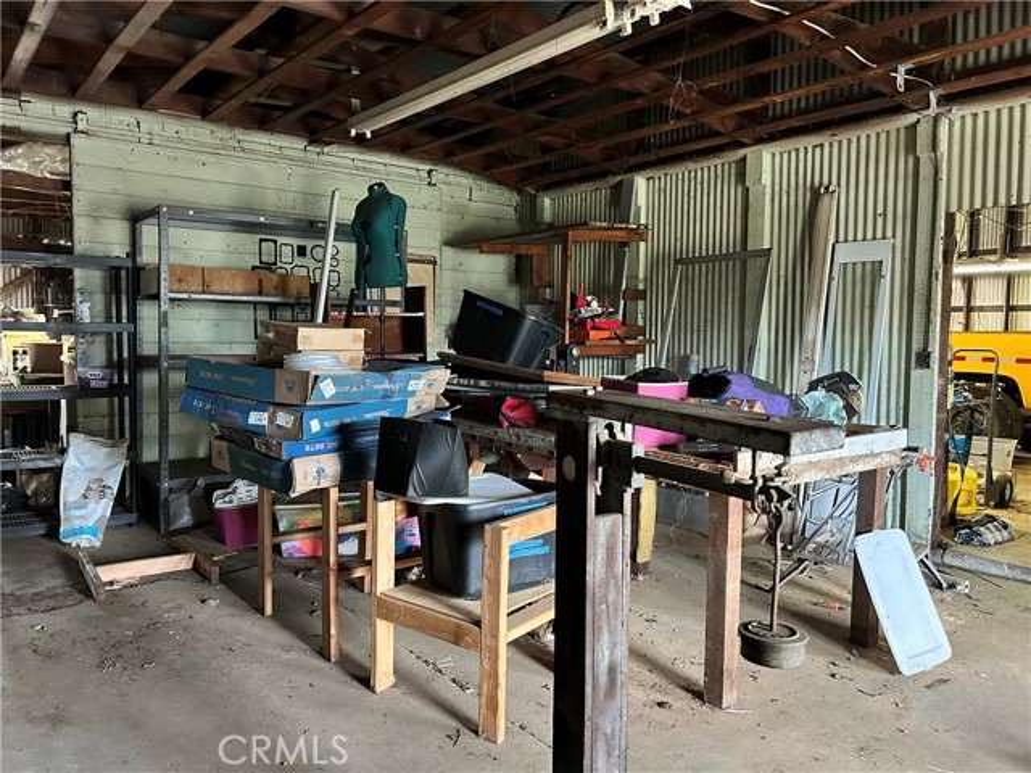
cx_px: 516
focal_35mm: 26
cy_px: 386
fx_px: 774
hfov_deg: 67.3
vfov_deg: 53.1
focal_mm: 5.7
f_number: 1.5
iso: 500
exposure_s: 1/30
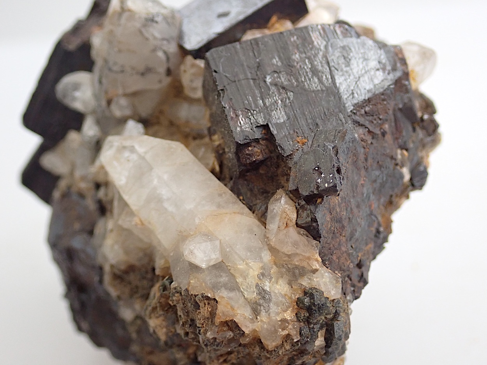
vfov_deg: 19.1
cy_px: 182
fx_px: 1083
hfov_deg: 25.3
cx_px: 244
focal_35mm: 77
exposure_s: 1/40
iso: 800
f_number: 4.1
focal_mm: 13.65
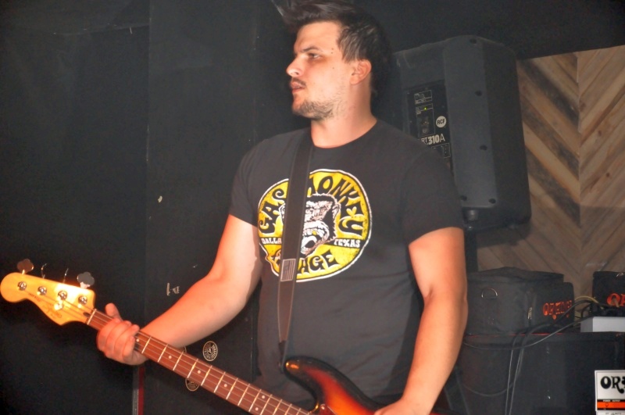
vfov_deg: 13.0
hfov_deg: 19.5
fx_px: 1820
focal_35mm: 105
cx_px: 312
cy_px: 208
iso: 3200
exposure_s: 1/60
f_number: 5.3
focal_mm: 70
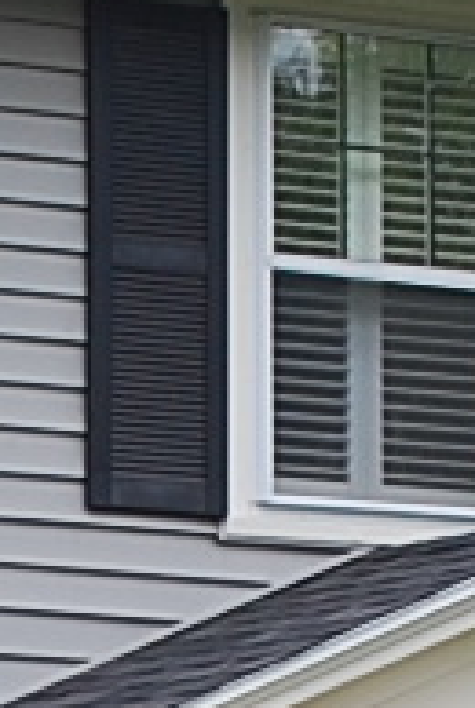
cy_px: 909
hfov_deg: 3.8
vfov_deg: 5.7
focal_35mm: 359
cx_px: -95
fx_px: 7079
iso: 110
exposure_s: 1/125
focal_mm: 24
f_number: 5.6
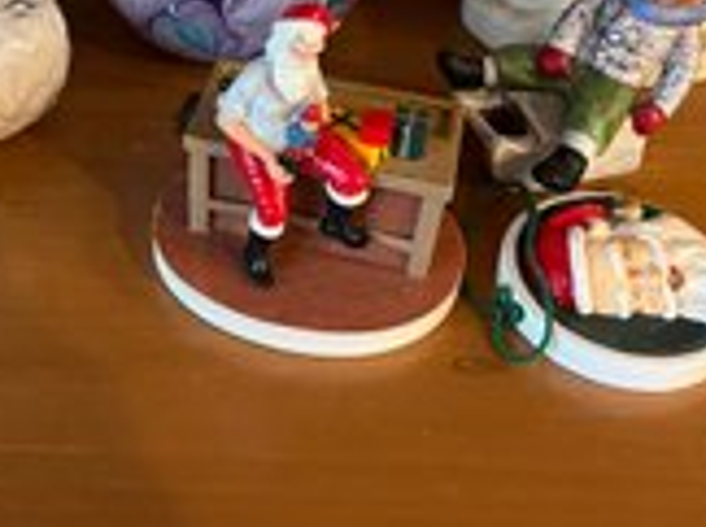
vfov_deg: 25.9
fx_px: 1120
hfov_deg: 34.6
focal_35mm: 55
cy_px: 89
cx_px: 229
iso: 500
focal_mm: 5.1
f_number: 1.6
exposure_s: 1/40
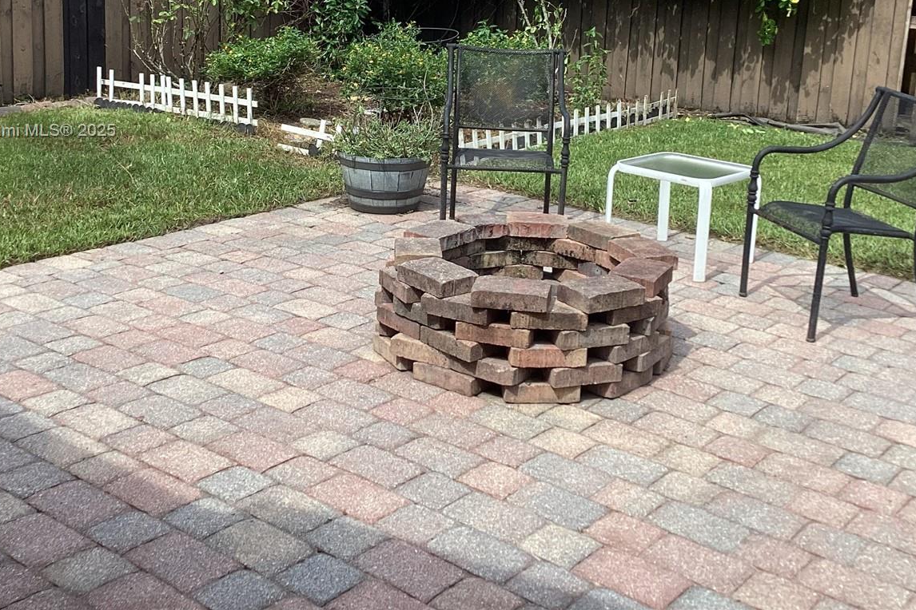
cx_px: 500
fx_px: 1145
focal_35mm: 45
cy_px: 132
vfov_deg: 29.3
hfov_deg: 43.6
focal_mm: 3.3
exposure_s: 1/684
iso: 25
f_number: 2.4
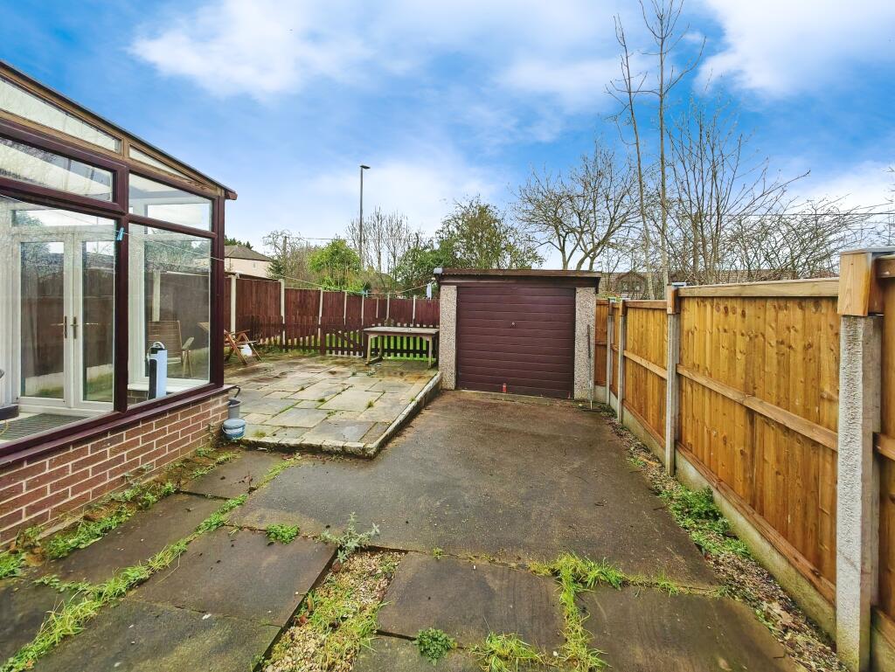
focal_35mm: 13
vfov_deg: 90.0
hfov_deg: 106.2
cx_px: 448
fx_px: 336
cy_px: 336
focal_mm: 1.82
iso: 50
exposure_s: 1/110
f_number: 2
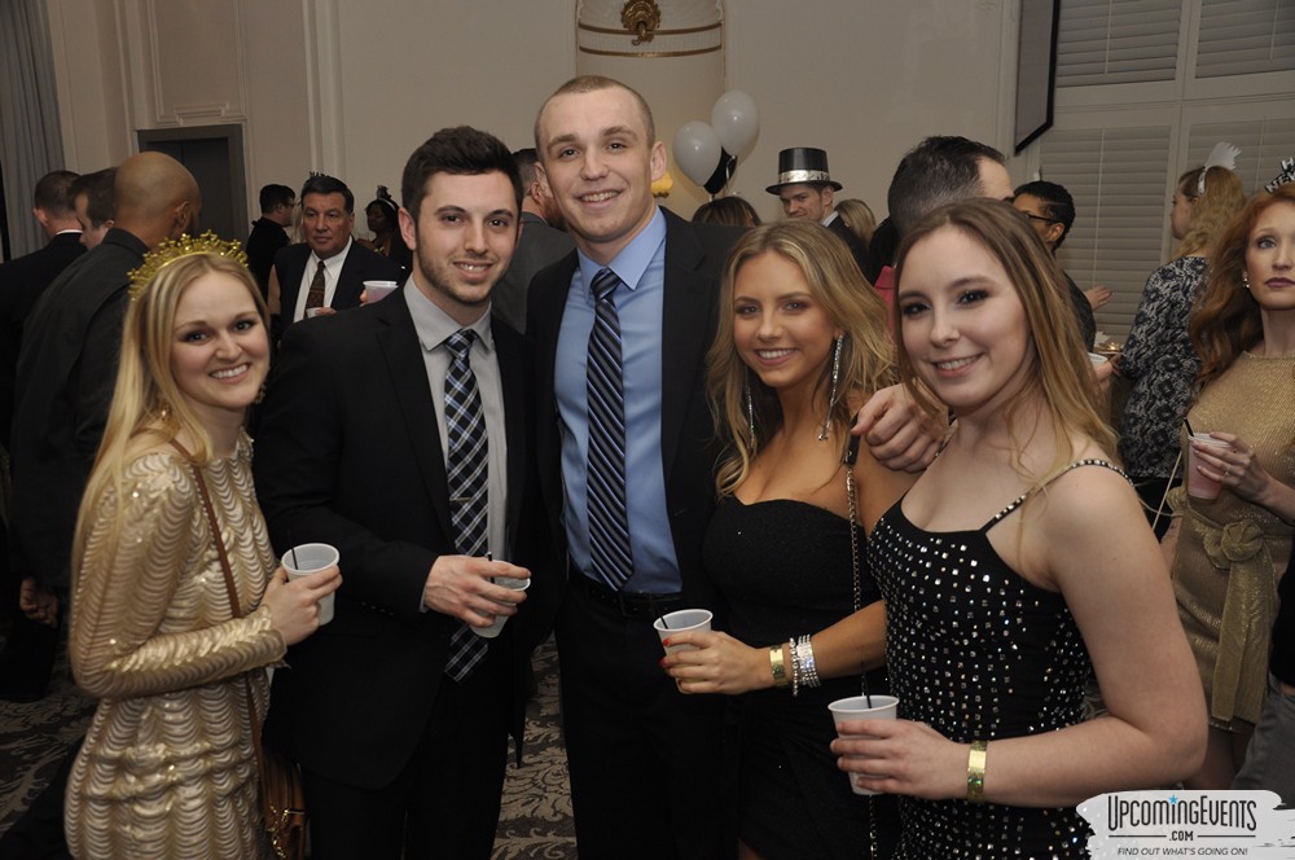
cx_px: 648
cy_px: 430
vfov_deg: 36.8
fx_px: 1293
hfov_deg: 53.2
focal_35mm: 36
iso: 400
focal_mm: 24
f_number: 5
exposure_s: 1/60
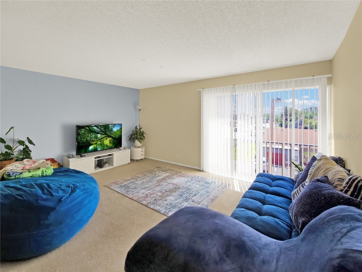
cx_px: 181
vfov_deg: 89.9
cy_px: 136
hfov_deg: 106.2
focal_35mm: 13
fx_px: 136
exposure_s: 1/220
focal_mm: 2.2
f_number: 2.2
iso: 50
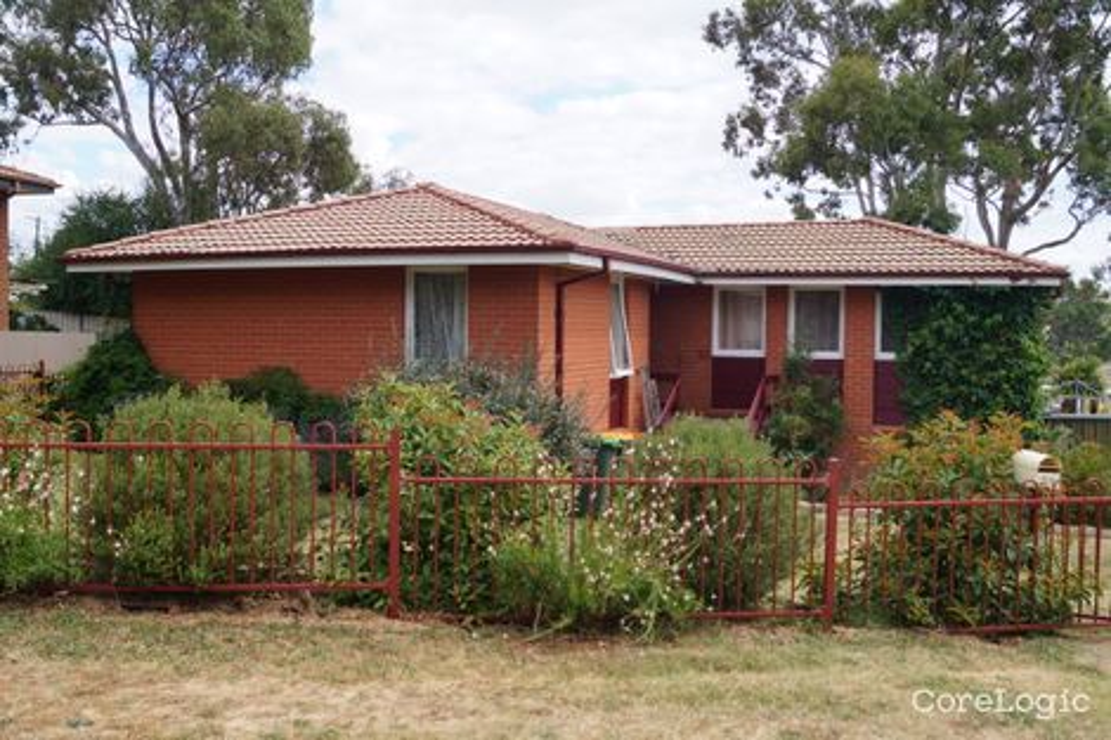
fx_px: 1111
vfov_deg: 36.8
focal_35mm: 36
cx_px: 556
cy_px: 370
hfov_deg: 53.1
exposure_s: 1/200
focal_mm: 24
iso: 100
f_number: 7.1
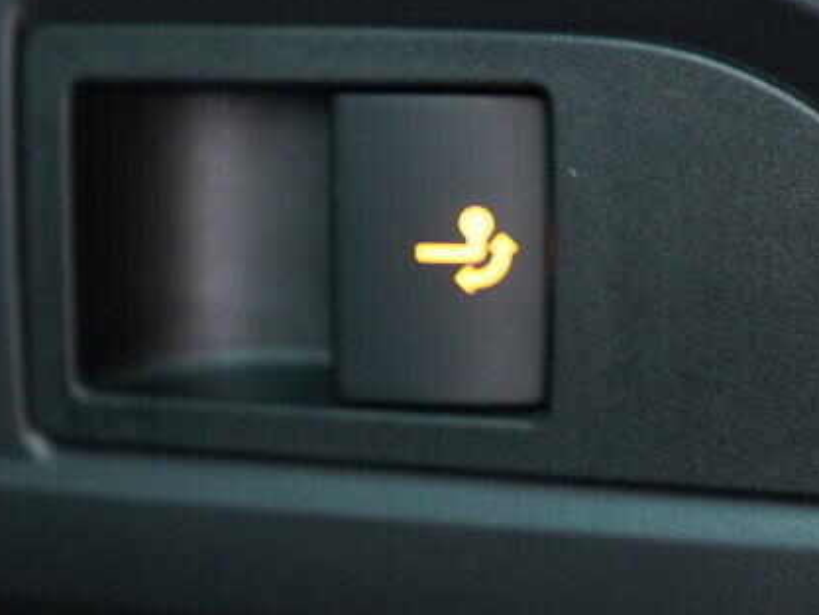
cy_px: 235
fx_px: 2012
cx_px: 355
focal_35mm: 85
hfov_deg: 23.0
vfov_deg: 17.4
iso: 1000
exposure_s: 1/40
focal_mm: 24
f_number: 2.8
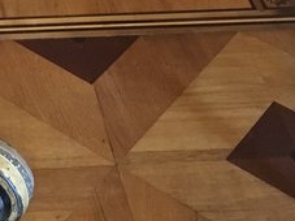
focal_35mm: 131
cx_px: -146
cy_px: -92
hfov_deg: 14.1
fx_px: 1116
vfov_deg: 11.0
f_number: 2.2
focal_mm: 4.15
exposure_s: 1/17
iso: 400
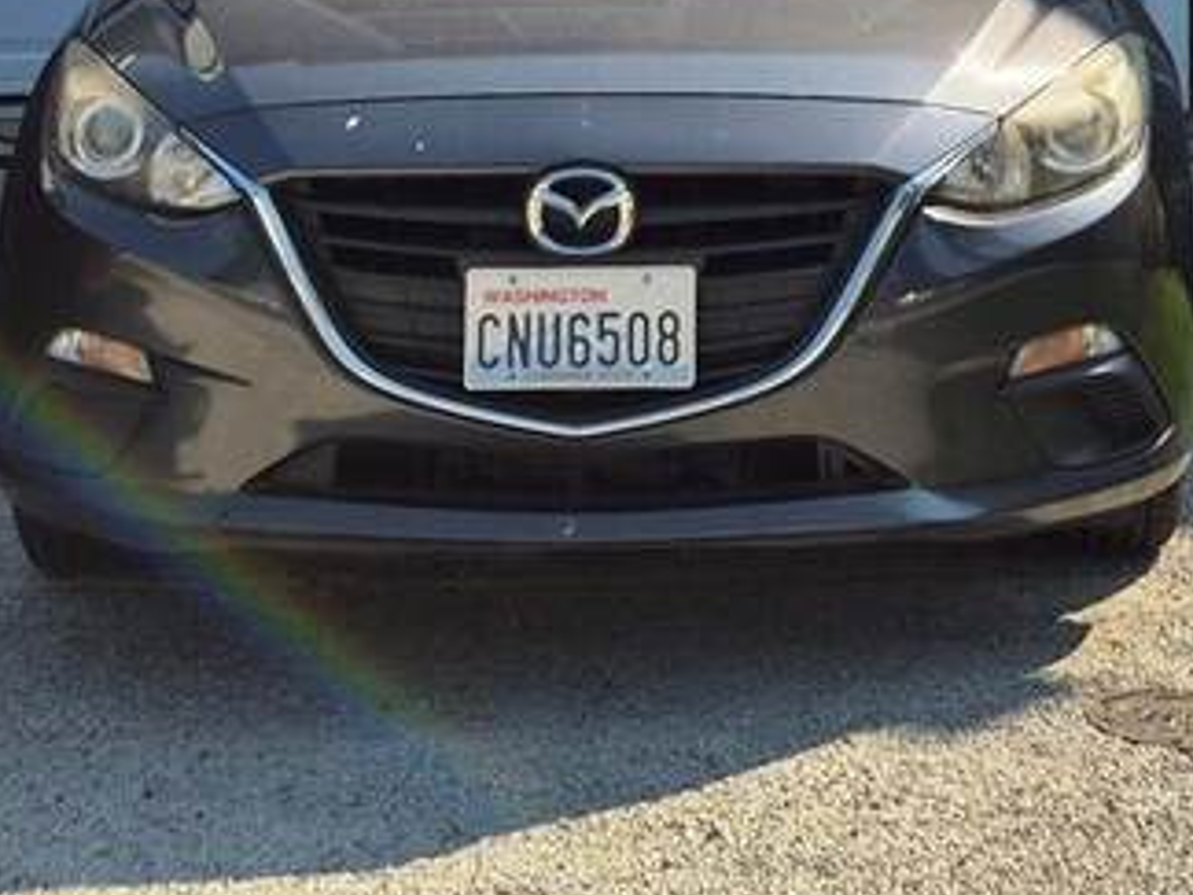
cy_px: -818
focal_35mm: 91
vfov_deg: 14.0
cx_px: 847
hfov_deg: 21.4
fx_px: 3136
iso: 25
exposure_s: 1/2536
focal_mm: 5.4
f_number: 1.8
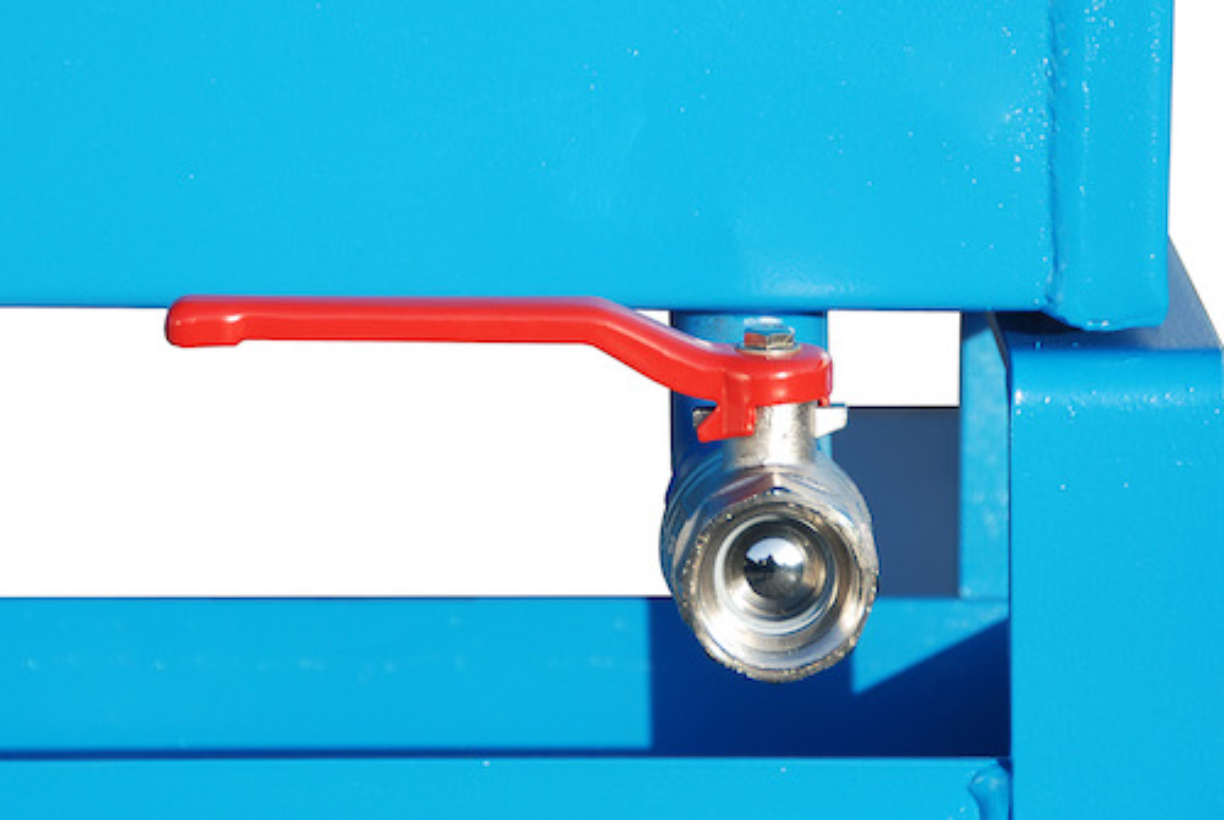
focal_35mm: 195
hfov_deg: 10.5
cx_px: 612
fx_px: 6640
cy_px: 410
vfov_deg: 7.1
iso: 125
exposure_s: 1/100
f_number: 5.6
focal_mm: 130
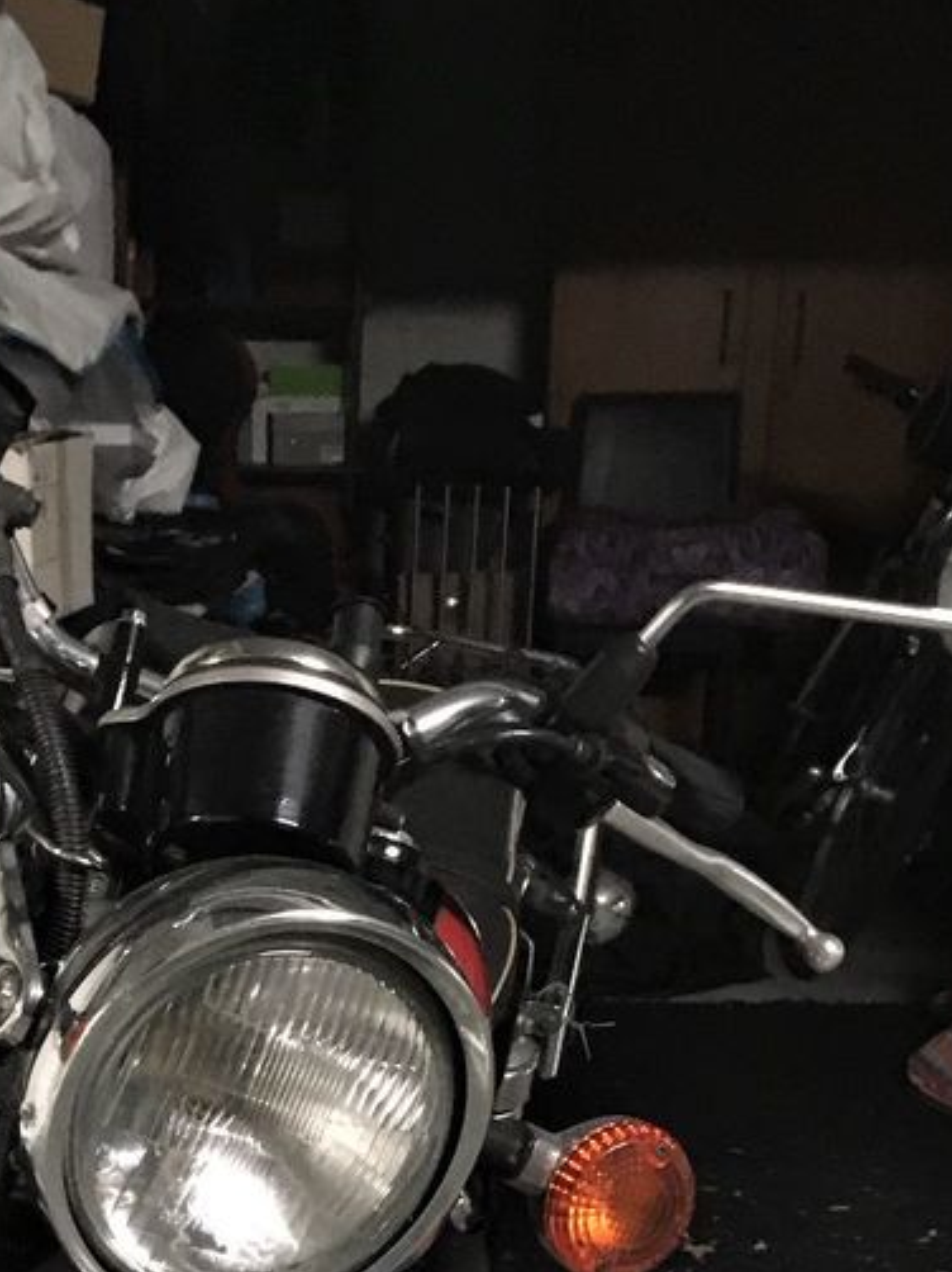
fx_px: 2716
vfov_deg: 24.0
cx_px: 89
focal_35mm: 74
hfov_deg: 19.5
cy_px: 1520
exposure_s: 1/17
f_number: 2.2
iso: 400
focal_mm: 4.15
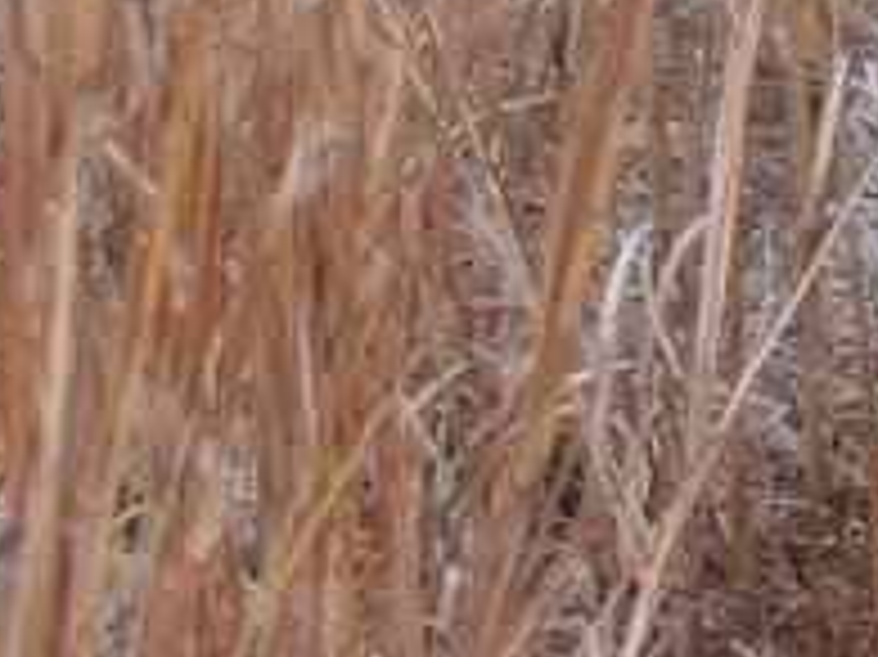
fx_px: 4030
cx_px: 1481
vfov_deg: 9.2
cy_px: -68
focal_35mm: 159
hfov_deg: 11.7
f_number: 4.8
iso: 100
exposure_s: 1/50
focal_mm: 7.73
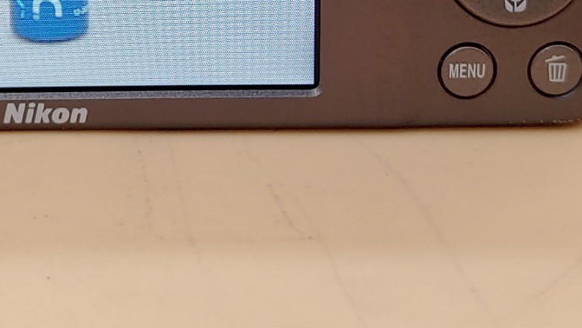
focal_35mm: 91
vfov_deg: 12.7
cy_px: -138
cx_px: 176
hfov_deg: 23.3
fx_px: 1404
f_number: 1.8
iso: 50
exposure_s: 1/76
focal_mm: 4.36
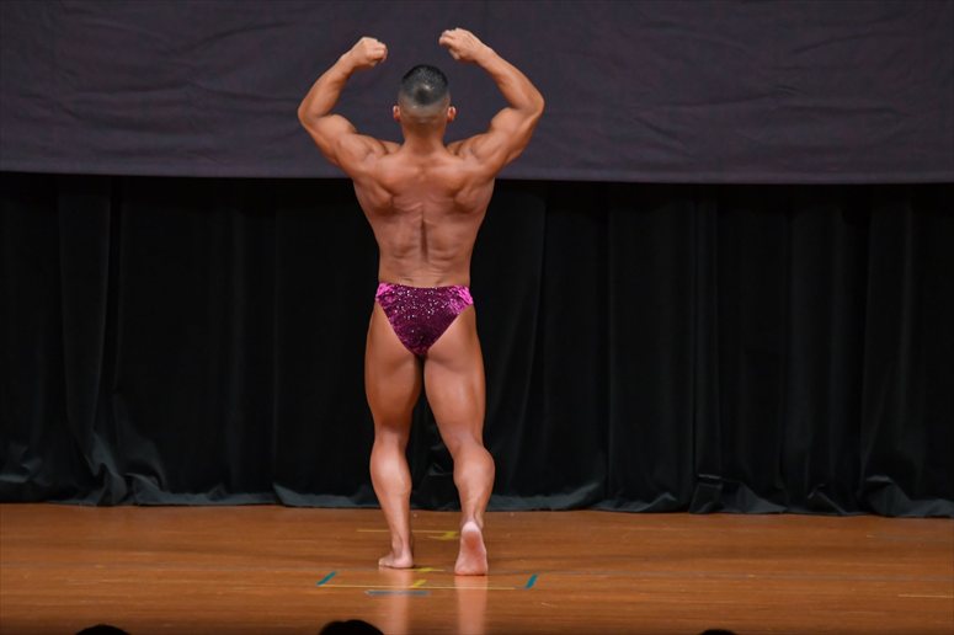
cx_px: 477
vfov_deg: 4.6
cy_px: 318
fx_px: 7946
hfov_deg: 6.9
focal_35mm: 300
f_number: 5.6
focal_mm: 200
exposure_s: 1/400
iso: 4000
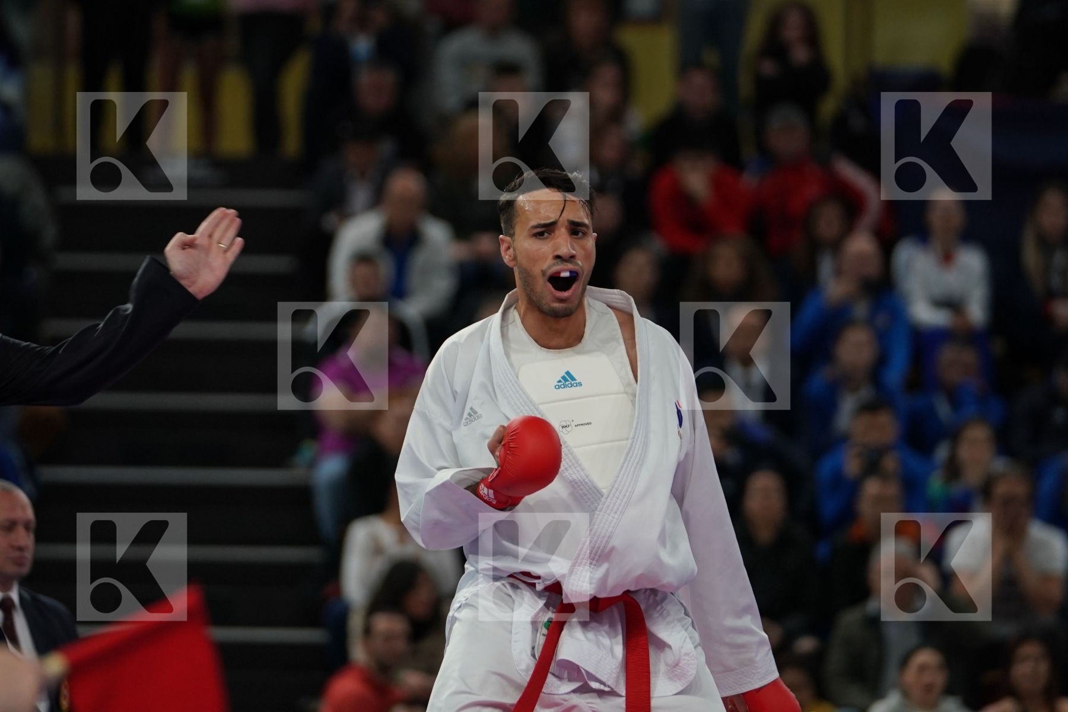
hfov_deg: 8.3
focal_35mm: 247
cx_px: 534
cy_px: 356
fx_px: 7327
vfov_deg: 5.6
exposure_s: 1/1000
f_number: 2.8
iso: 1250
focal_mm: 165
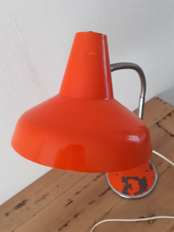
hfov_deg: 51.4
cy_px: 116
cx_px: 87
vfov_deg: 65.3
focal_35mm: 27
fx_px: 181
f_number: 1.9
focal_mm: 3.6
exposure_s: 1/50
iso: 100
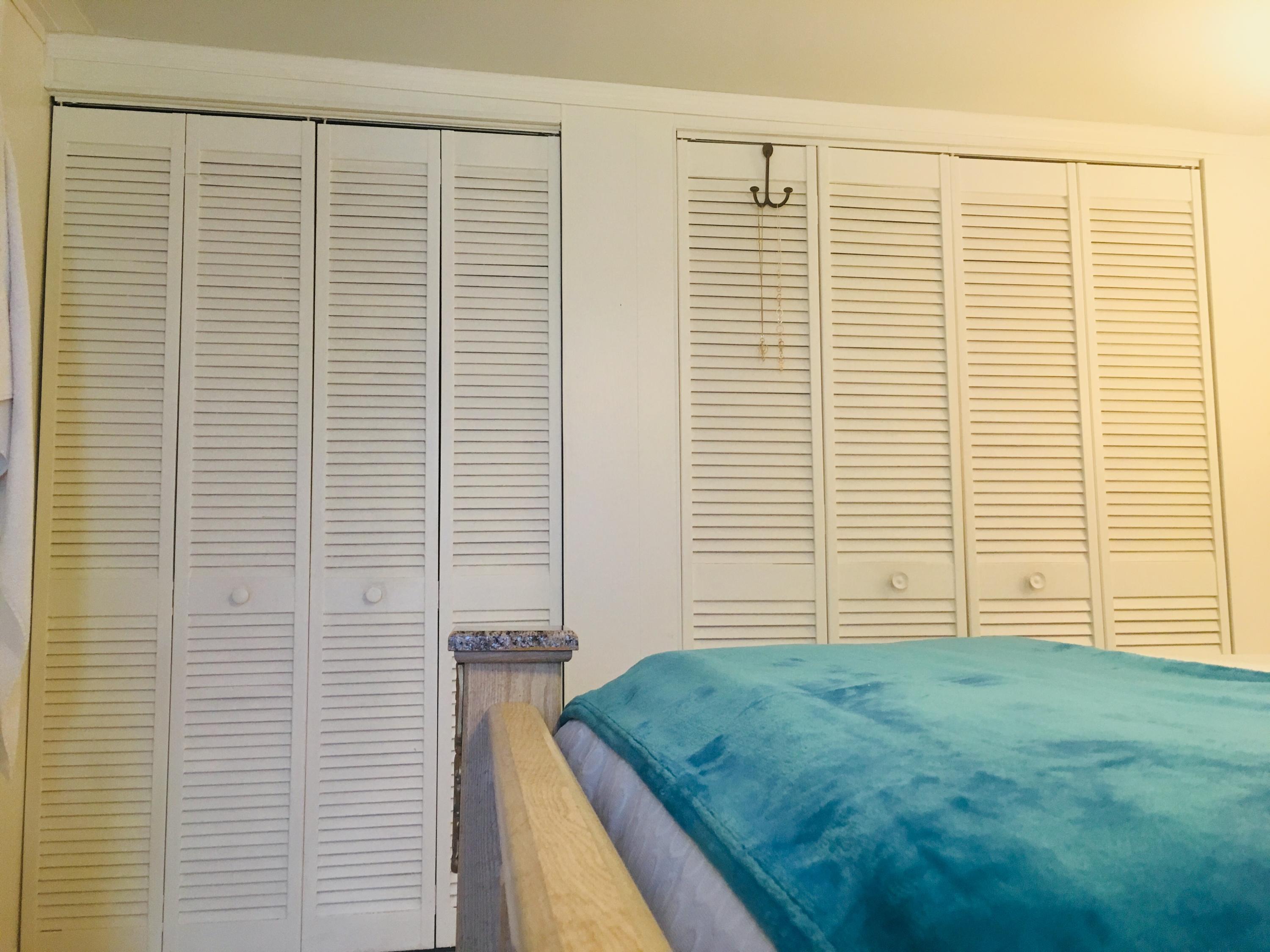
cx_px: 635
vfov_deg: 48.2
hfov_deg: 61.7
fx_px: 1064
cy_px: 476
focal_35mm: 29
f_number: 2.2
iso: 125
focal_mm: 4.15
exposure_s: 1/33
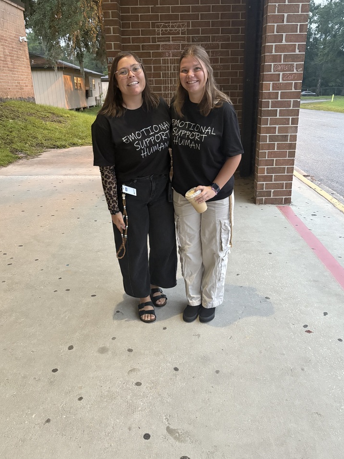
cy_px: 218
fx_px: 371
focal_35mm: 28
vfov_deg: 63.4
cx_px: 177
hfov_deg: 49.7
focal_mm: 5.96
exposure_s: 1/40
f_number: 1.6
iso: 640
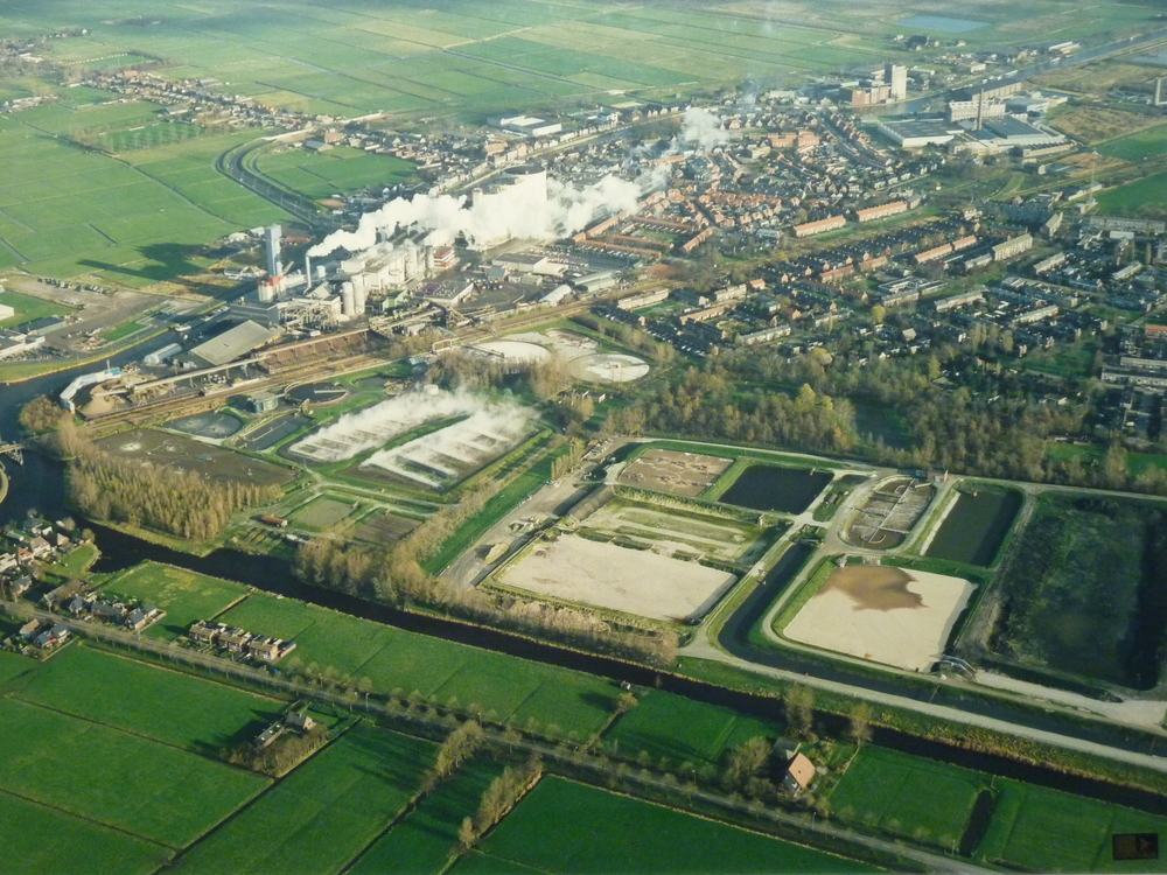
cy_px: 438
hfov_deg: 20.4
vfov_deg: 15.4
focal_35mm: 96
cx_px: 584
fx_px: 3236
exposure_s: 1/30
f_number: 4.3
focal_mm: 15.8
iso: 400
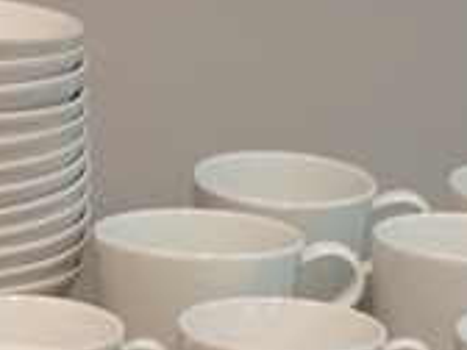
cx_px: 13
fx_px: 1727
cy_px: 494
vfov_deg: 11.2
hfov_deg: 15.2
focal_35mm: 128
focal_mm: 3.98
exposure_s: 1/33.3
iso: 217
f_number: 1.8
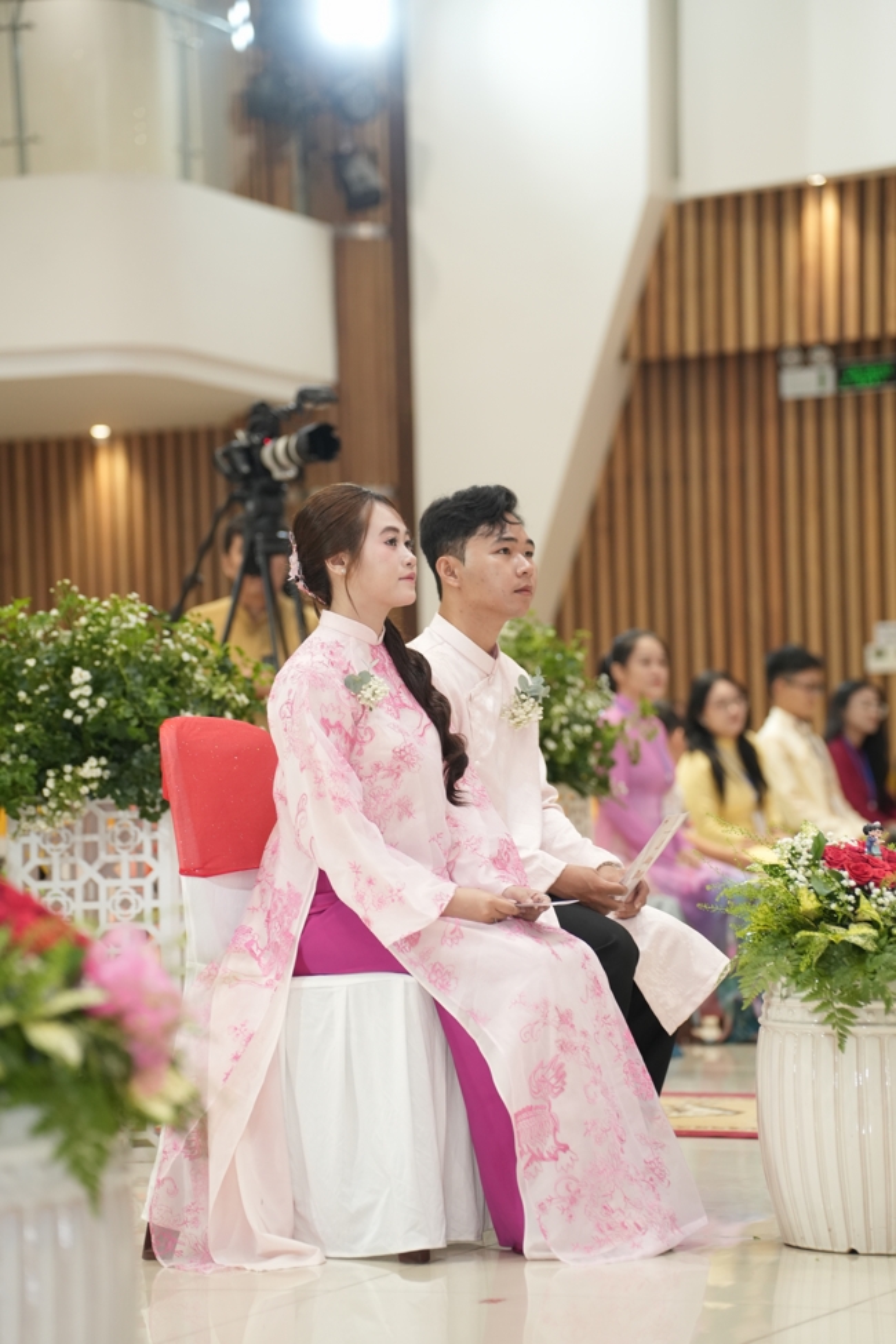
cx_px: 448
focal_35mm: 101
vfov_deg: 20.2
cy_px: 672
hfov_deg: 13.6
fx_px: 3770
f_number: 2.8
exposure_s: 1/200
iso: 1600
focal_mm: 101
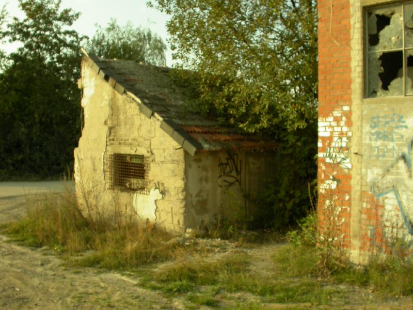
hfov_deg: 49.0
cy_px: 155
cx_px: 206
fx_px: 453
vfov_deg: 37.7
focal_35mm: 38
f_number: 5.3
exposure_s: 1/238
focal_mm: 7.85
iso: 100
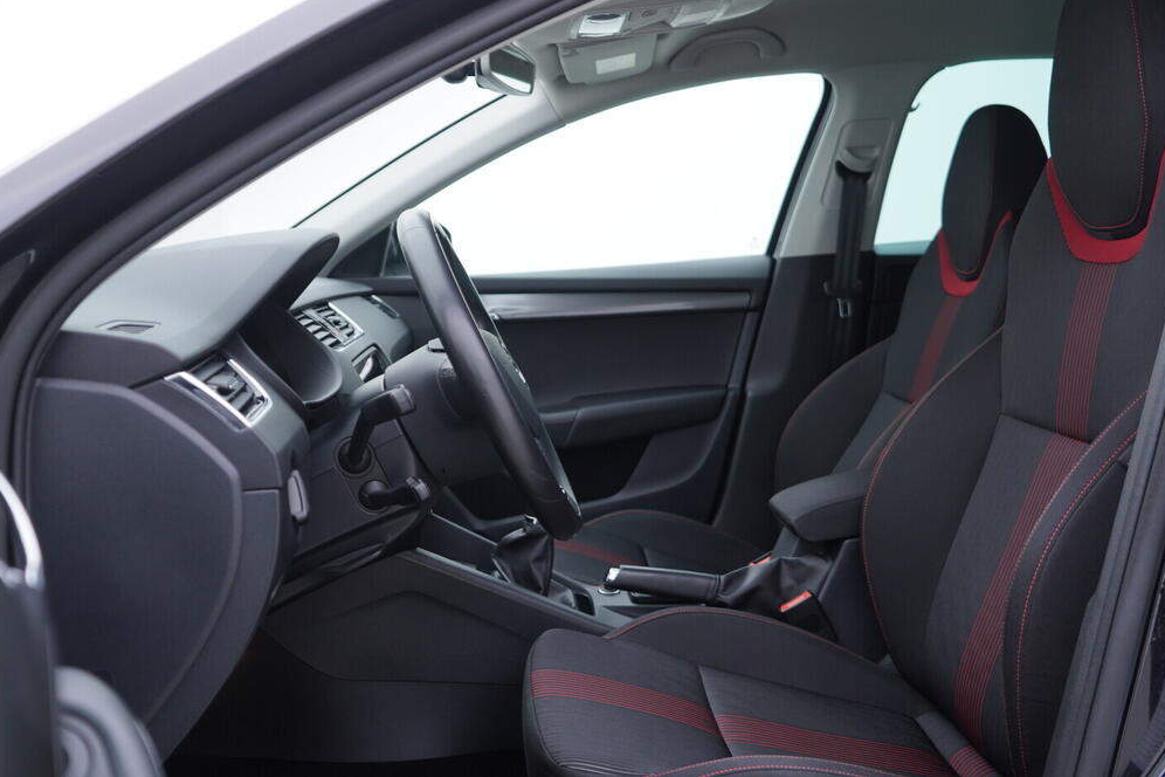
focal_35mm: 37
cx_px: 584
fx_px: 1197
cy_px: 379
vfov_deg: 35.9
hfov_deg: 51.9
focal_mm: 24
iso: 125
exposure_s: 1/40
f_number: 2.8
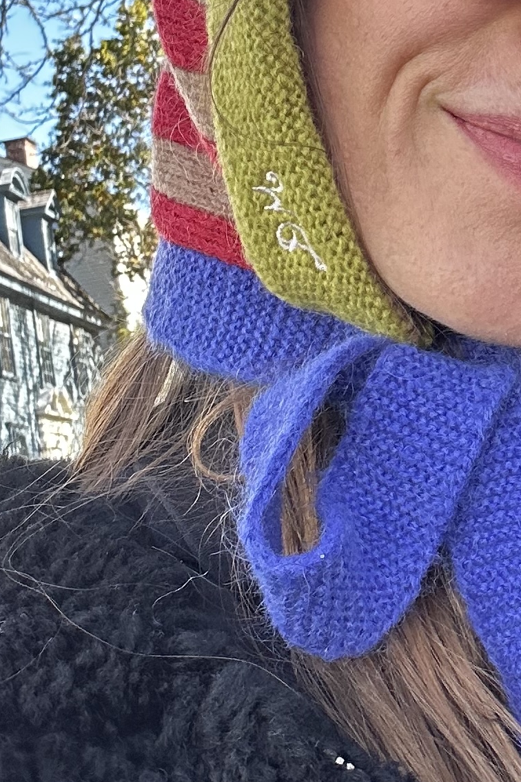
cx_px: 414
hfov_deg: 16.0
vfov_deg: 23.7
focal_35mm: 85
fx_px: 1845
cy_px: 223
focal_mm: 2.69
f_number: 1.9
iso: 40
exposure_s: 1/121
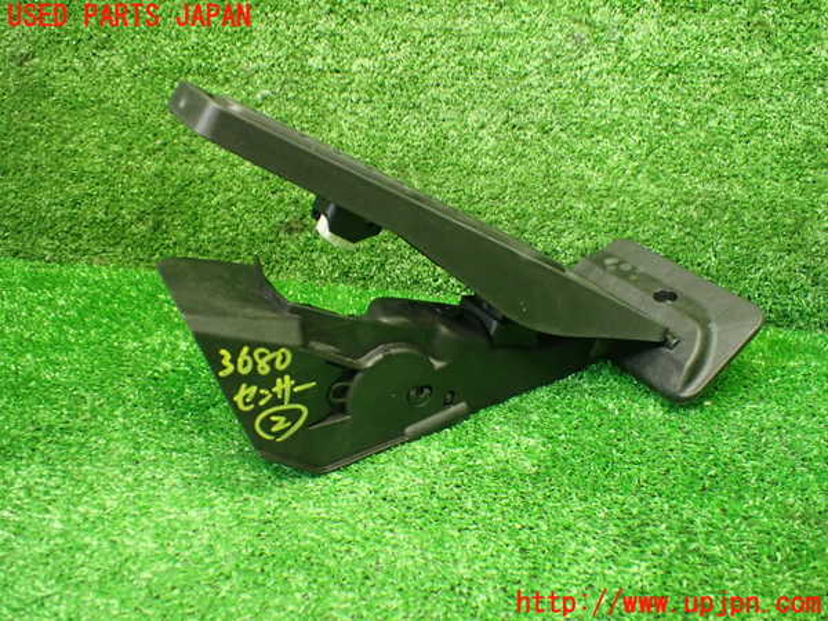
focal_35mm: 30
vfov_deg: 46.8
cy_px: 310
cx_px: 414
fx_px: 718
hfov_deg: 60.0
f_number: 2.3
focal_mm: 5.4
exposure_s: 1/80
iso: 800
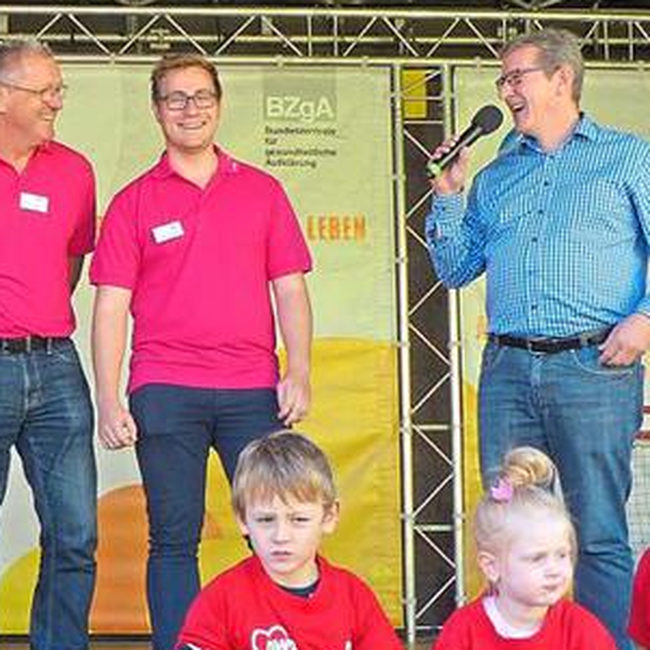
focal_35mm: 91
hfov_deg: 18.9
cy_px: 293
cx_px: 113
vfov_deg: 19.1
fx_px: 1933
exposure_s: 1/125
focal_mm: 6
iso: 100
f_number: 3.5
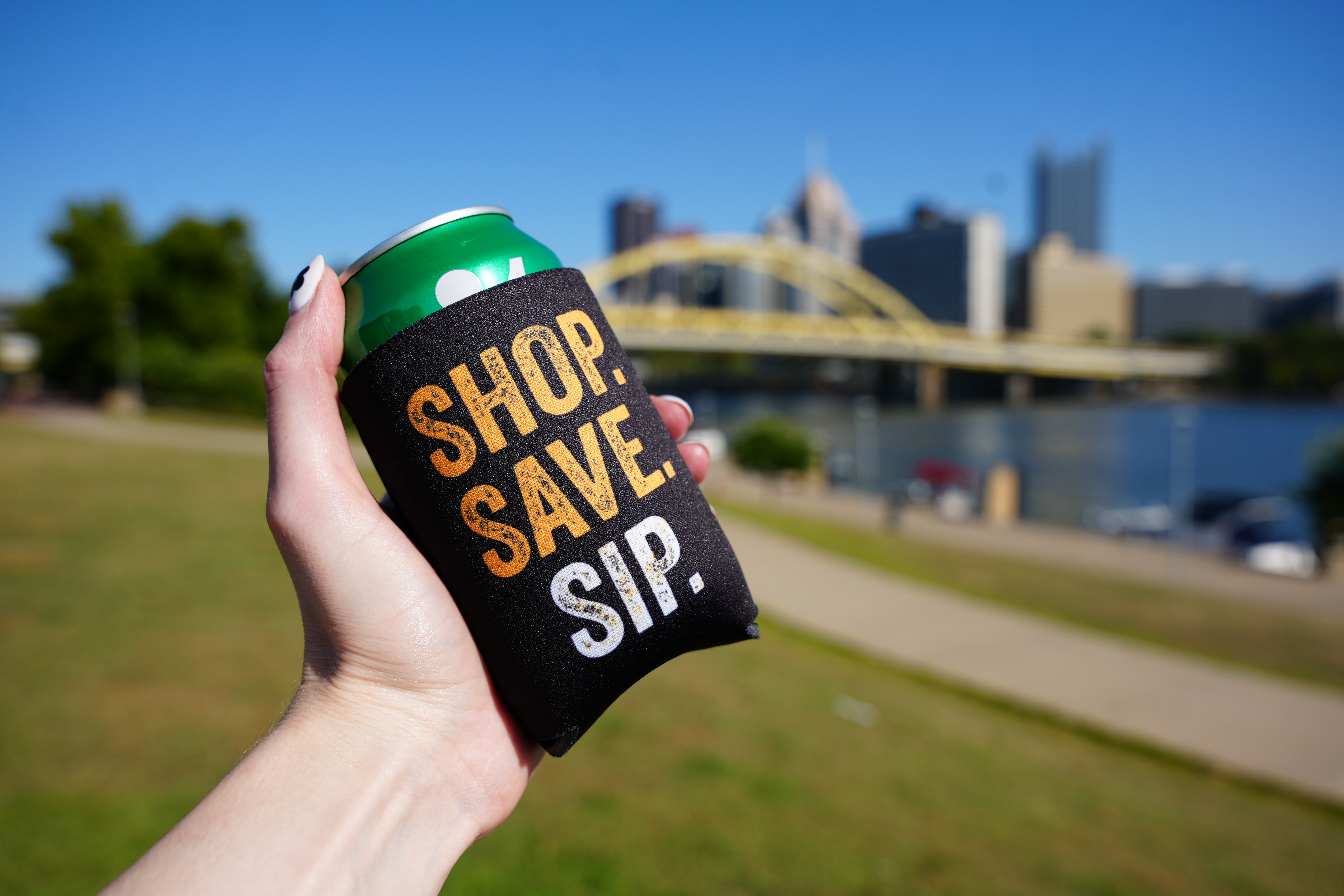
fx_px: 1101
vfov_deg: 44.3
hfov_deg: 62.8
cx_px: 672
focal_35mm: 30
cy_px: 448
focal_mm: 29.5
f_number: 5
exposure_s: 1/1000
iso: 100
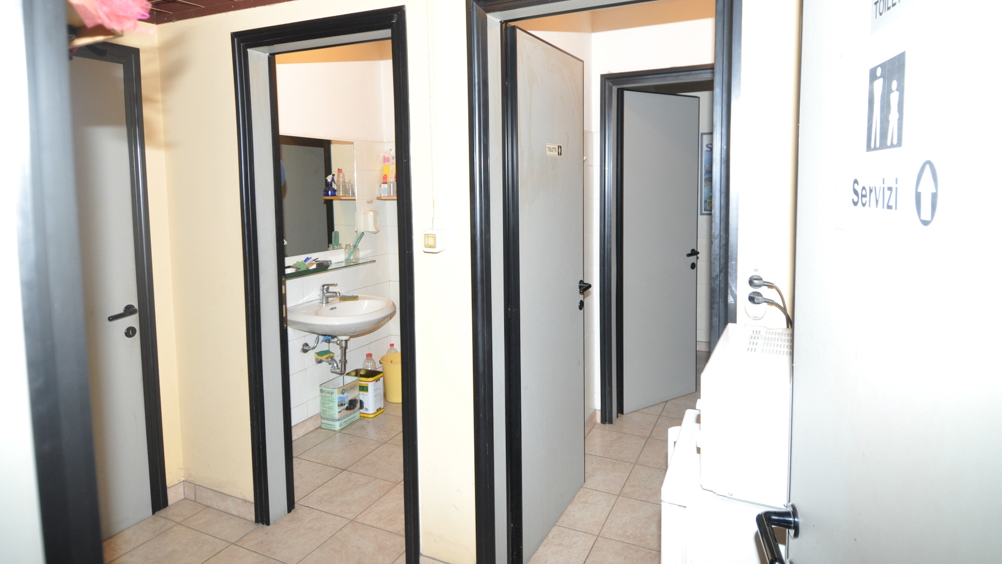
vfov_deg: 53.5
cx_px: 474
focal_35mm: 21
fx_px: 558
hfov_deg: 83.8
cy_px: 250
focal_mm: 12
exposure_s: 1/60
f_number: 4
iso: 800
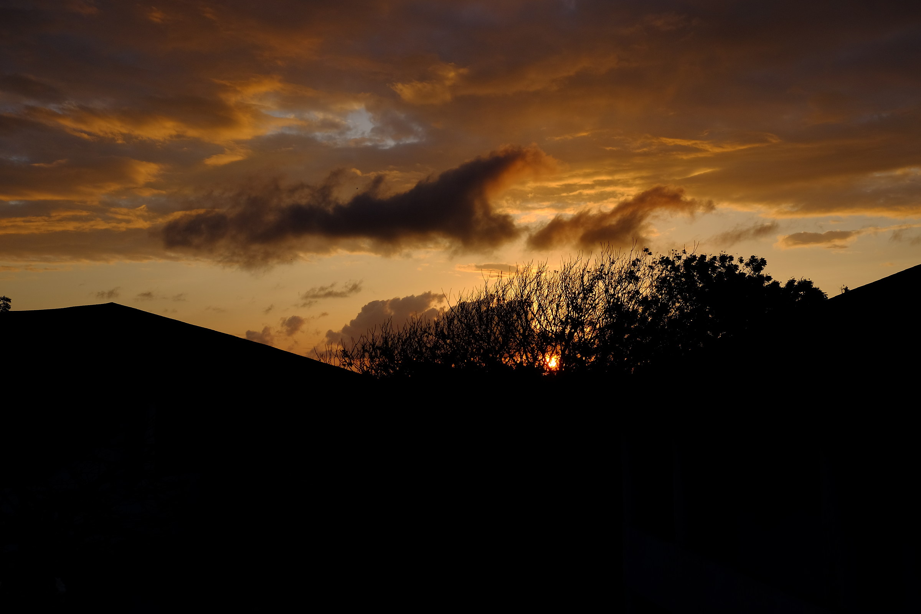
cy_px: 307
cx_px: 460
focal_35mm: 40
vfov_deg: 33.4
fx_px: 1023
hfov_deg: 48.5
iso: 200
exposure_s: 1/320
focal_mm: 26.5
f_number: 6.4
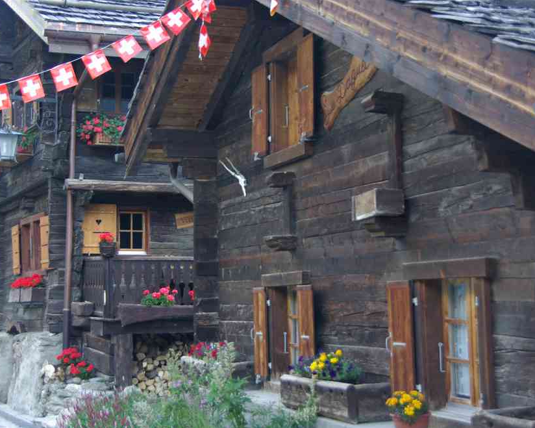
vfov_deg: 21.0
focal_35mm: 73
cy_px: 216
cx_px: 233
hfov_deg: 26.0
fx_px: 1156
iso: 400
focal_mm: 42.5
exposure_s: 1/60
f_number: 4.5
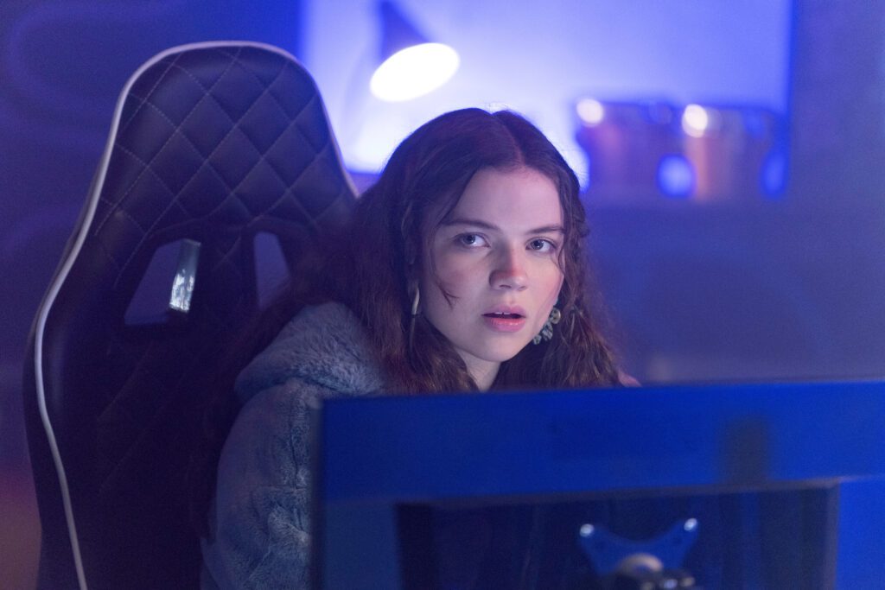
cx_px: 442
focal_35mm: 180
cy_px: 295
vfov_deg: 7.6
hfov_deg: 11.4
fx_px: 4425
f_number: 2.8
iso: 3200
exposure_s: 1/160
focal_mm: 180
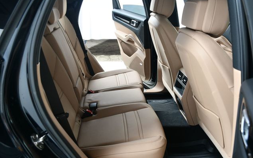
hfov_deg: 55.3
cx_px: 127
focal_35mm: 35
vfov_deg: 36.3
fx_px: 241
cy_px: 81
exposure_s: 1/160
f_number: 5
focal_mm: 23
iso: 100
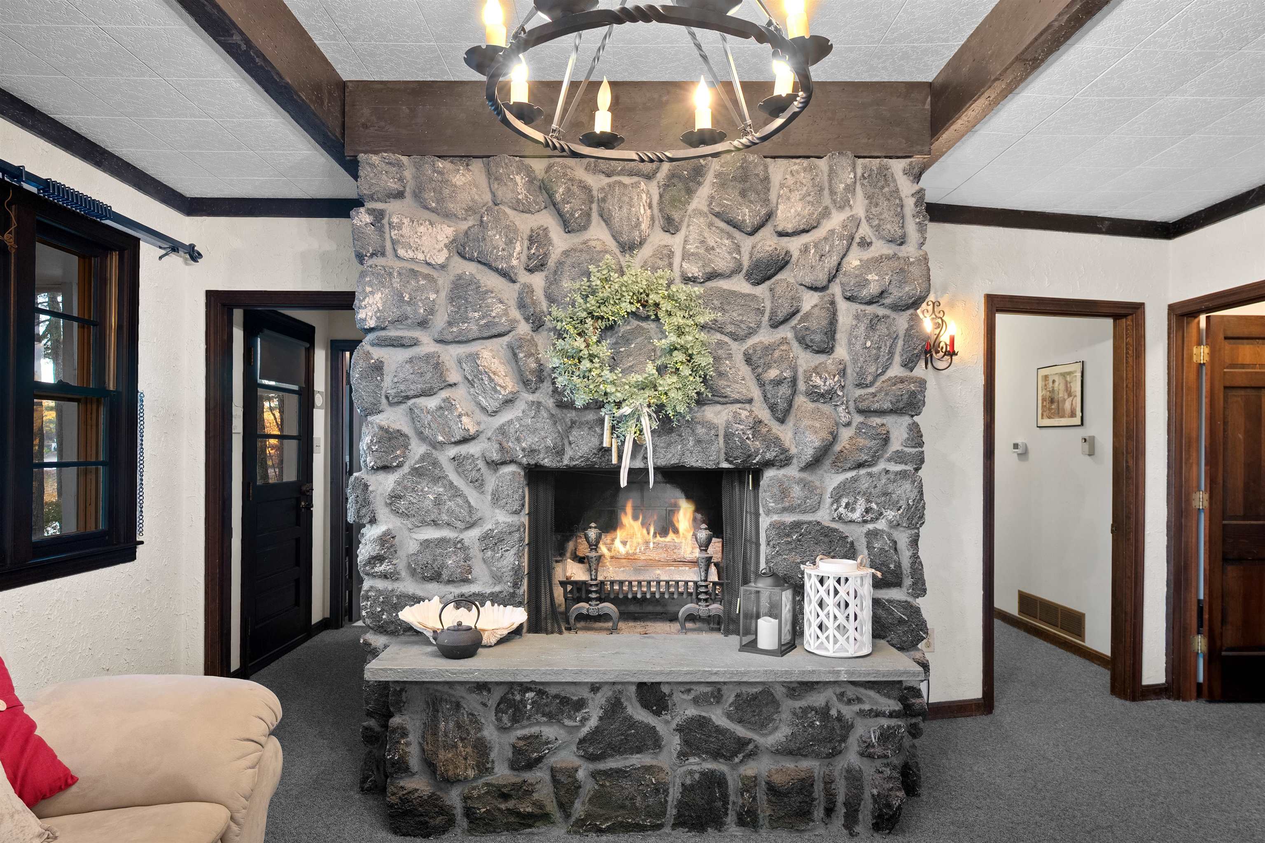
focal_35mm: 22
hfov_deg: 78.6
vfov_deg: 57.2
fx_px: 773
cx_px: 632
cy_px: 422
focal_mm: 22
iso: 320
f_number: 8
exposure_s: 2.5
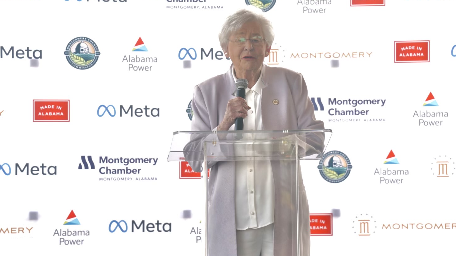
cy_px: 94
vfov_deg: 5.3
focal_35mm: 231
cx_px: 244
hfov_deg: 9.3
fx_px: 2793
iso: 1250
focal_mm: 200
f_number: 9
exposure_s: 1/400
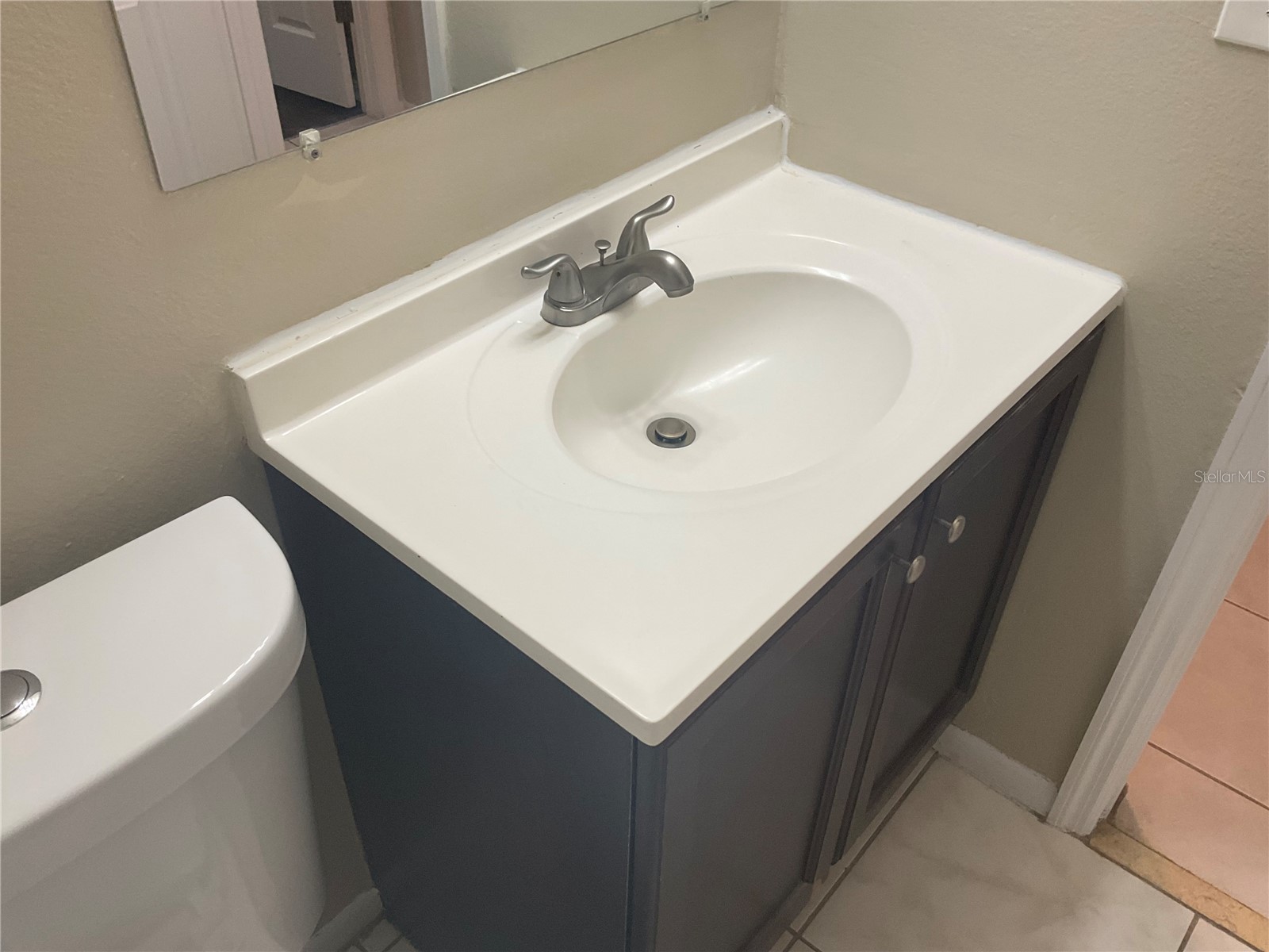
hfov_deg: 61.7
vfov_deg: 48.2
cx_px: 634
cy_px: 476
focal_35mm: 29
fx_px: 1063
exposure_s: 1/60
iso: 50
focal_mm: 3
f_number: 1.8
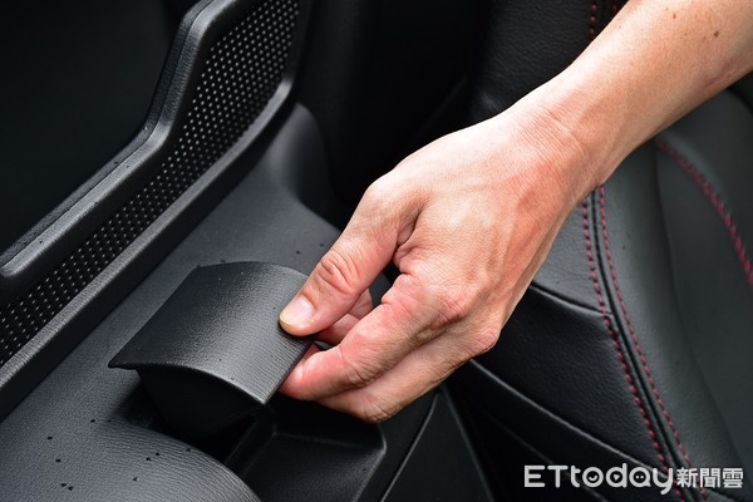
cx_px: 376
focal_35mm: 90
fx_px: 1882
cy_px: 251
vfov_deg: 15.2
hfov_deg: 22.6
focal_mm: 60
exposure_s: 1/60
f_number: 8
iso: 125
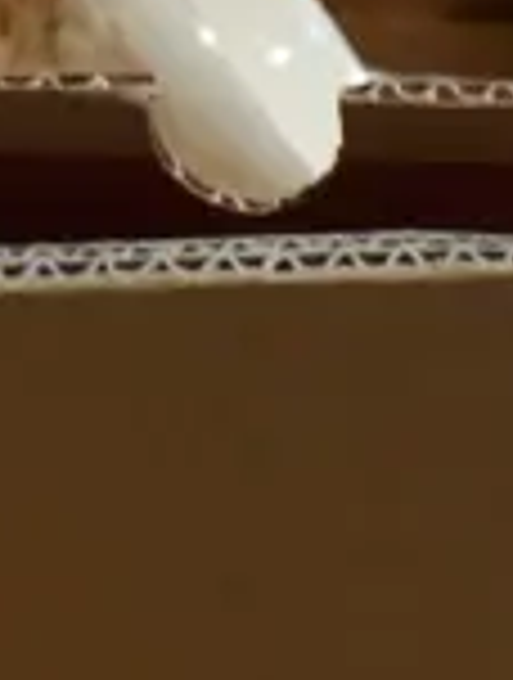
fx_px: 6119
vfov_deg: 6.0
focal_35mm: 311
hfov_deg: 4.7
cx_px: 1213
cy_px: 1837
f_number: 5.1
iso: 400
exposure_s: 1/60
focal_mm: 23
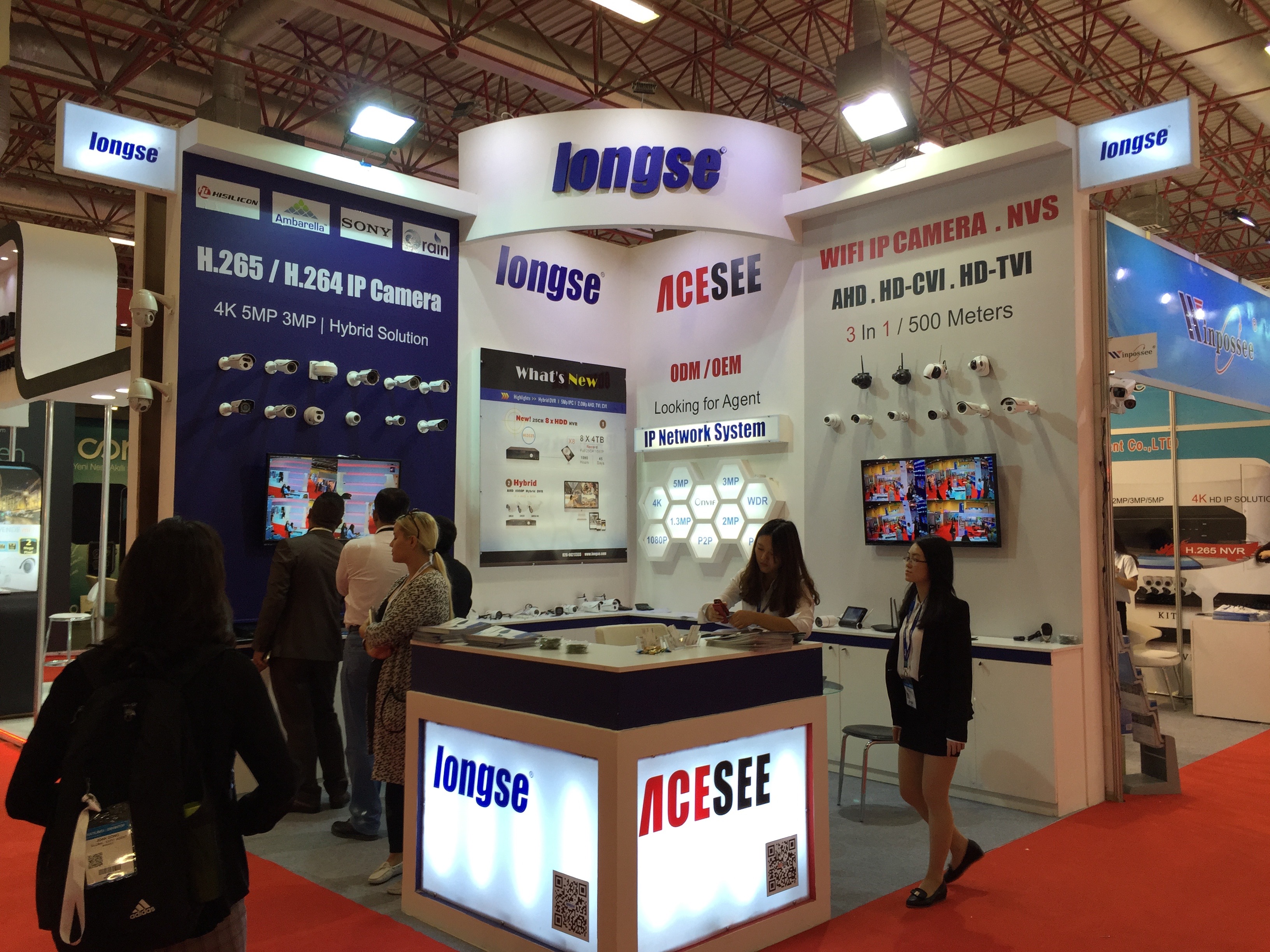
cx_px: 635
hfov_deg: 61.7
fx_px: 1064
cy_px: 476
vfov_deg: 48.2
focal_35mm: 29
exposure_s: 1/60
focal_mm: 4.15
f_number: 2.2
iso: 32
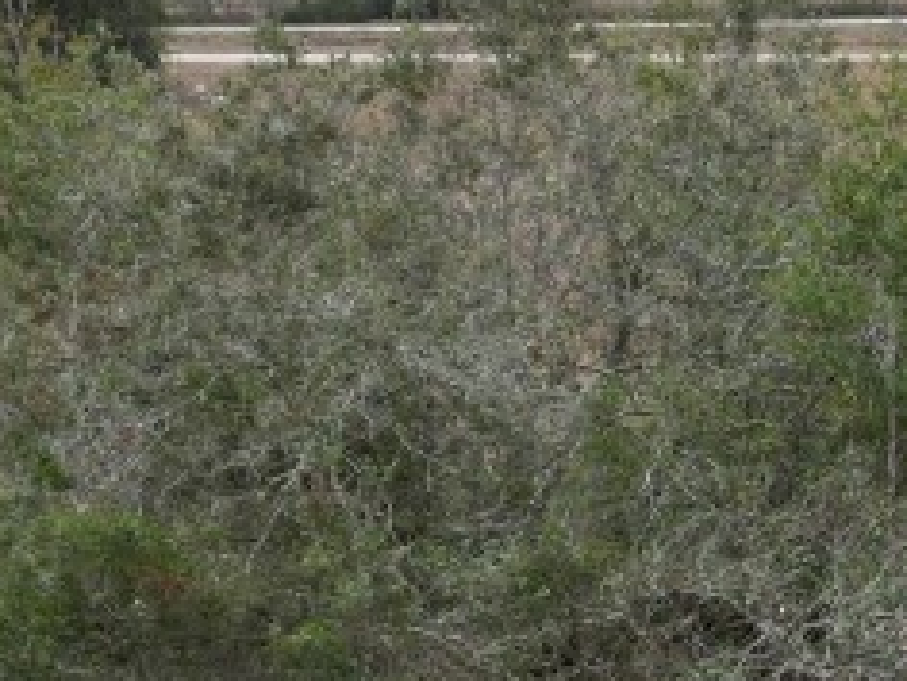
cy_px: 773
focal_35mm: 104
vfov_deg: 13.9
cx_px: 1022
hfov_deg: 18.1
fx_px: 2725
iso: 200
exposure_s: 1/1600
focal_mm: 6.72
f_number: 1.7
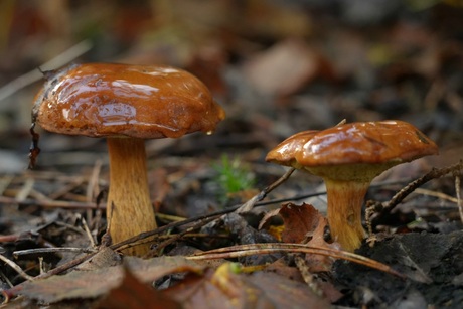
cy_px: 154
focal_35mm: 268
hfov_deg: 7.7
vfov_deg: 5.1
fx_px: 3452
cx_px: 232
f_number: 6.3
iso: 2000
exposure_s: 1/200
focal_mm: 268.3
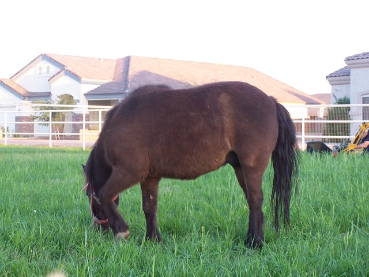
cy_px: 138
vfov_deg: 18.0
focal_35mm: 82
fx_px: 874
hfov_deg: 23.8
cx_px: 184
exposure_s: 1/45
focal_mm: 13.7
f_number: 3.2
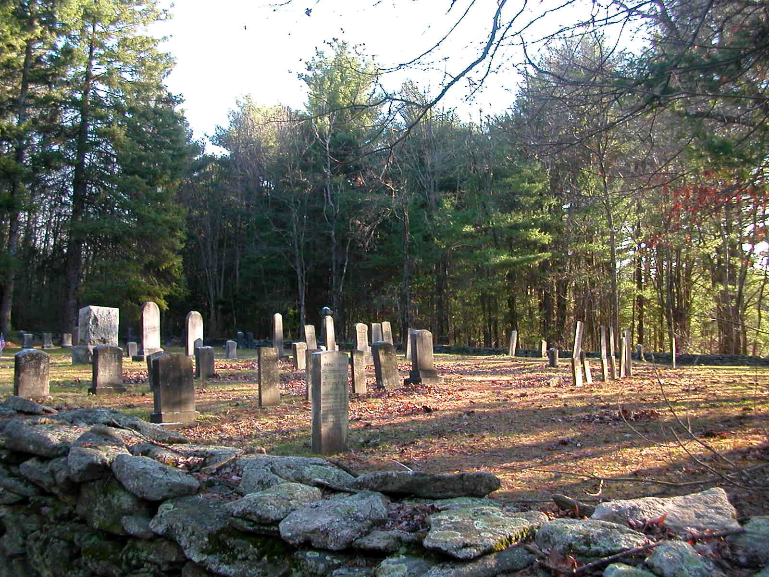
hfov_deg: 50.1
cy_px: 288
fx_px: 822
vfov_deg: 38.7
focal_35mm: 37
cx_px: 384
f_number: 2.7
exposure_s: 1/98.7
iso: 100
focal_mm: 5.6
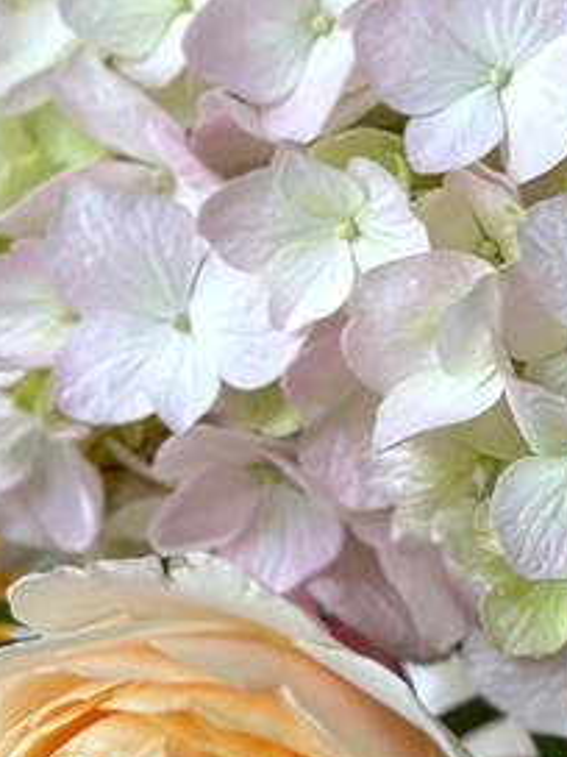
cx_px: 1006
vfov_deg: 10.9
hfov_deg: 7.9
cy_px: 83
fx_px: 3953
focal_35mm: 181
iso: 250
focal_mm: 6.86
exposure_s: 1/60
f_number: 1.78
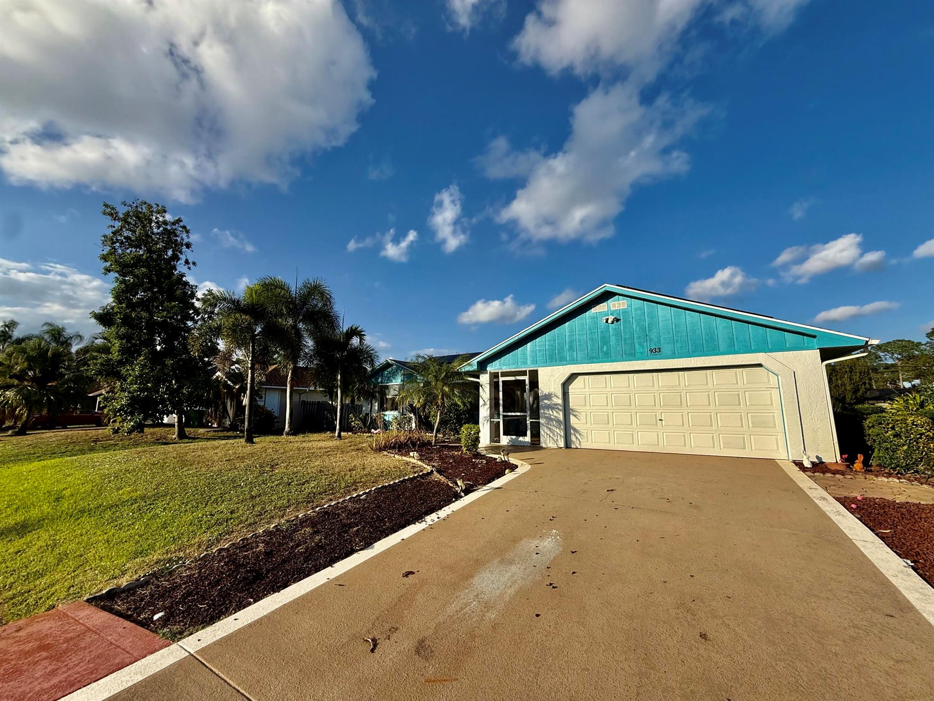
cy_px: 350
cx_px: 467
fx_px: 378
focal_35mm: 14
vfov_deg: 85.7
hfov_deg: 102.1
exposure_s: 1/2506
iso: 50
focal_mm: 2.22
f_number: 2.2
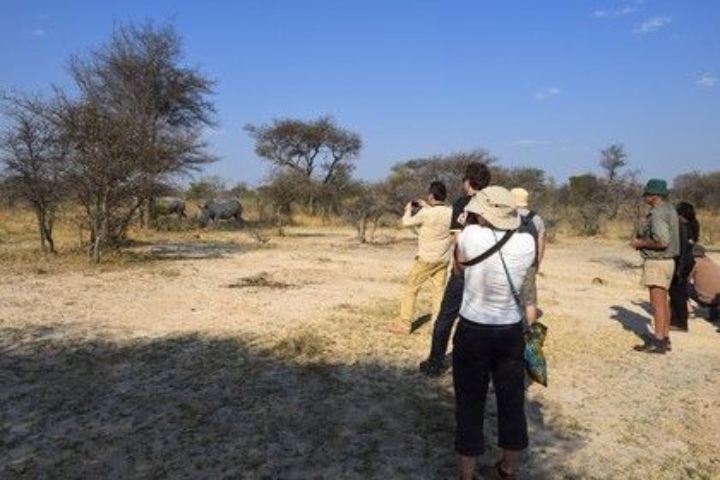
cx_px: 360
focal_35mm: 26
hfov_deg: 69.4
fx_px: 520
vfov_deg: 49.6
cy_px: 240
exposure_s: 1/500
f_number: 13
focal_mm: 26
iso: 400
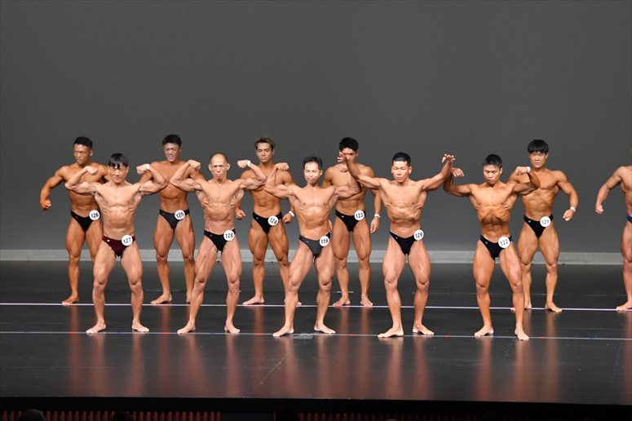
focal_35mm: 168
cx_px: 316
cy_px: 210
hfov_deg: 12.2
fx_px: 2948
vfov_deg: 8.2
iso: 5000
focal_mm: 112
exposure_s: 1/400
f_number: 5.6
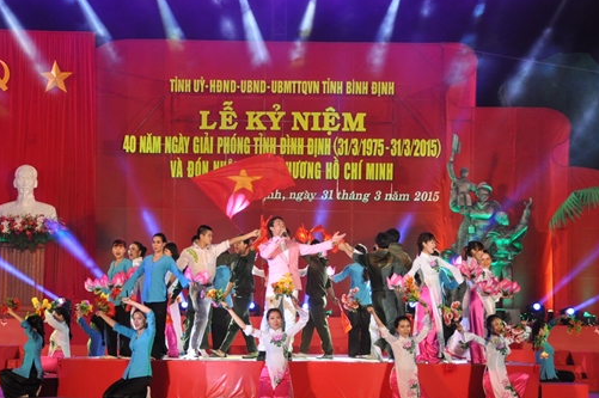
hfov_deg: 20.0
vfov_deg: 13.4
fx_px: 1695
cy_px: 204
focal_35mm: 102
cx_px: 281
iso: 1250
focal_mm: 62
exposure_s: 1/160
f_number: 4.8
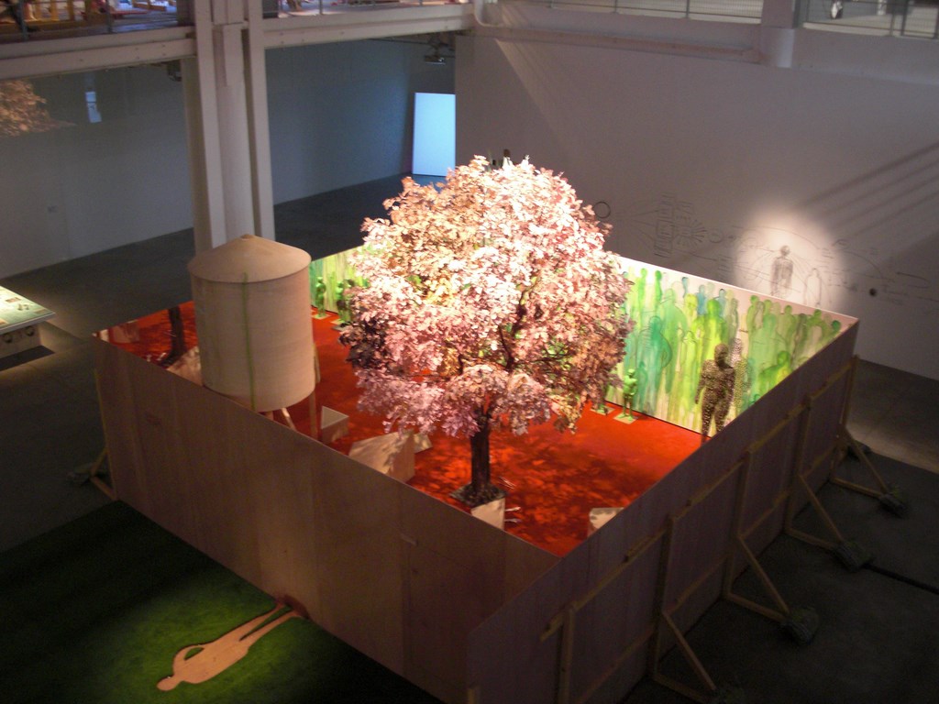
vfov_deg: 39.7
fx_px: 977
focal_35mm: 36
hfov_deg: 51.4
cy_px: 352
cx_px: 470
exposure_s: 1/15
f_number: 2.8
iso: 200
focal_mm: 6.3
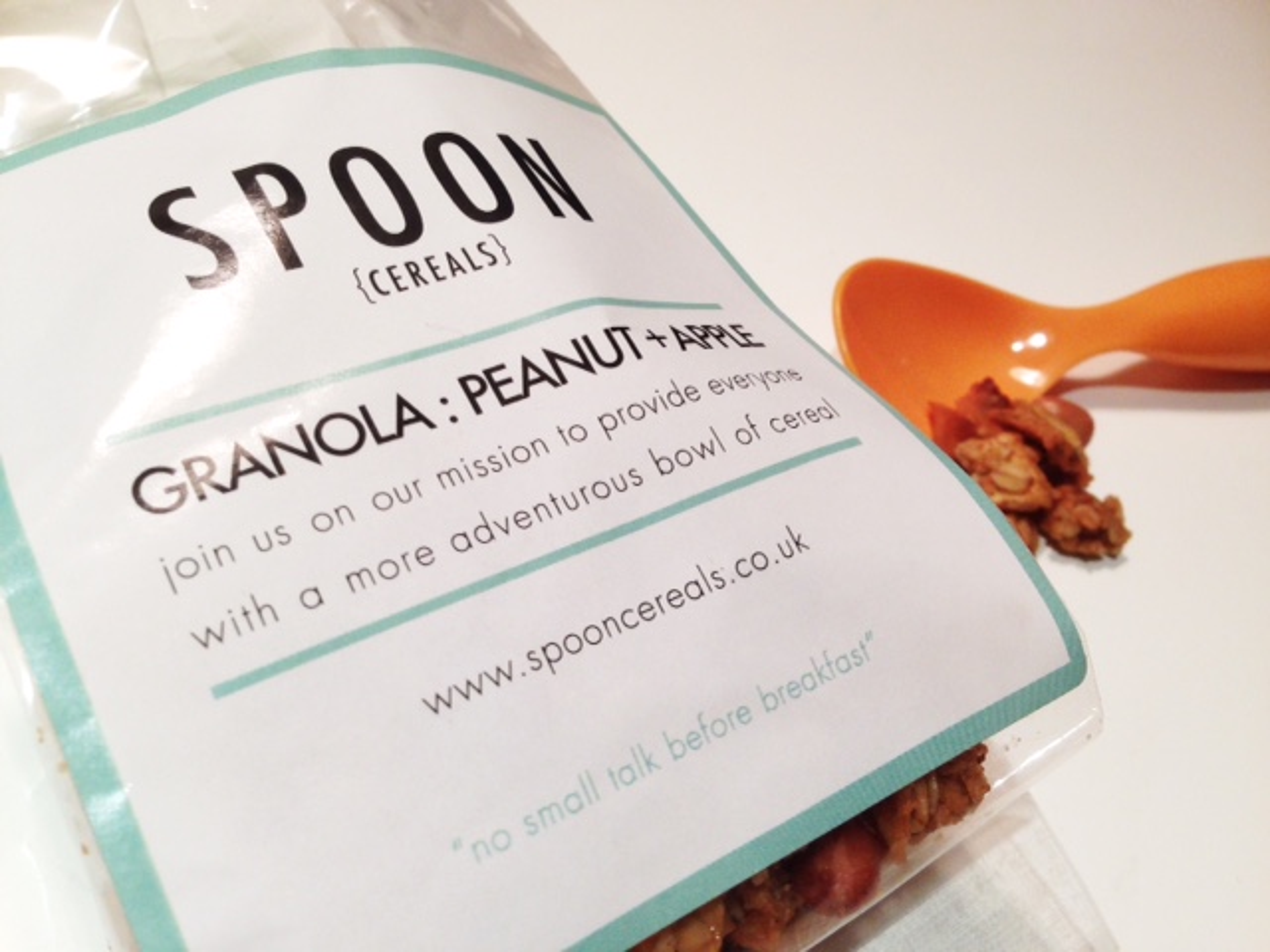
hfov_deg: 55.4
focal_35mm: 33
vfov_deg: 42.9
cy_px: 476
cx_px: 635
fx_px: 1211
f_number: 2.4
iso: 80
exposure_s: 1/20
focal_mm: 4.12
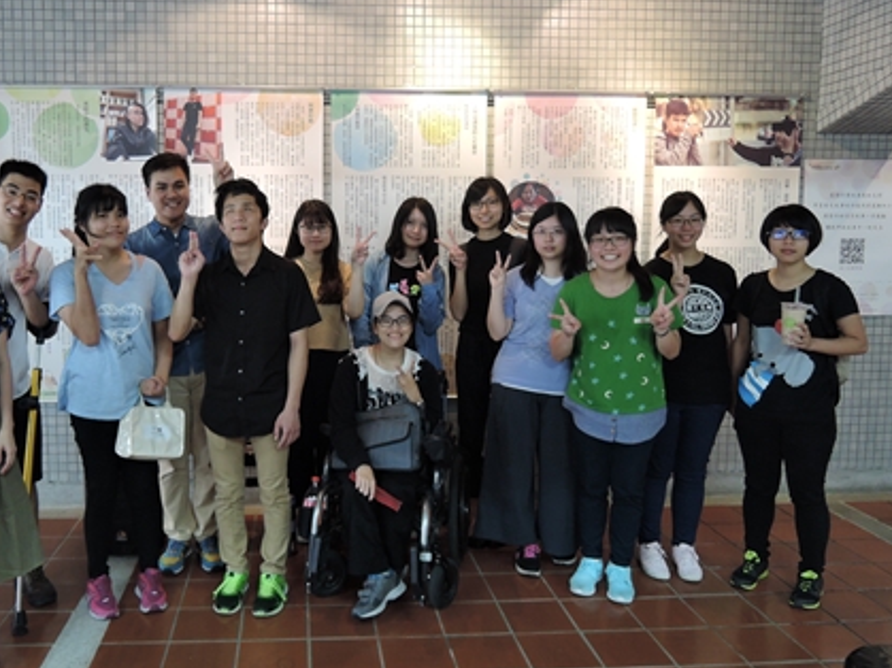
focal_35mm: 30
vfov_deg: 46.7
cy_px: 303
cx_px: 338
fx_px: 773
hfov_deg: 59.3
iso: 400
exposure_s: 1/30
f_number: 2
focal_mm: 5.1
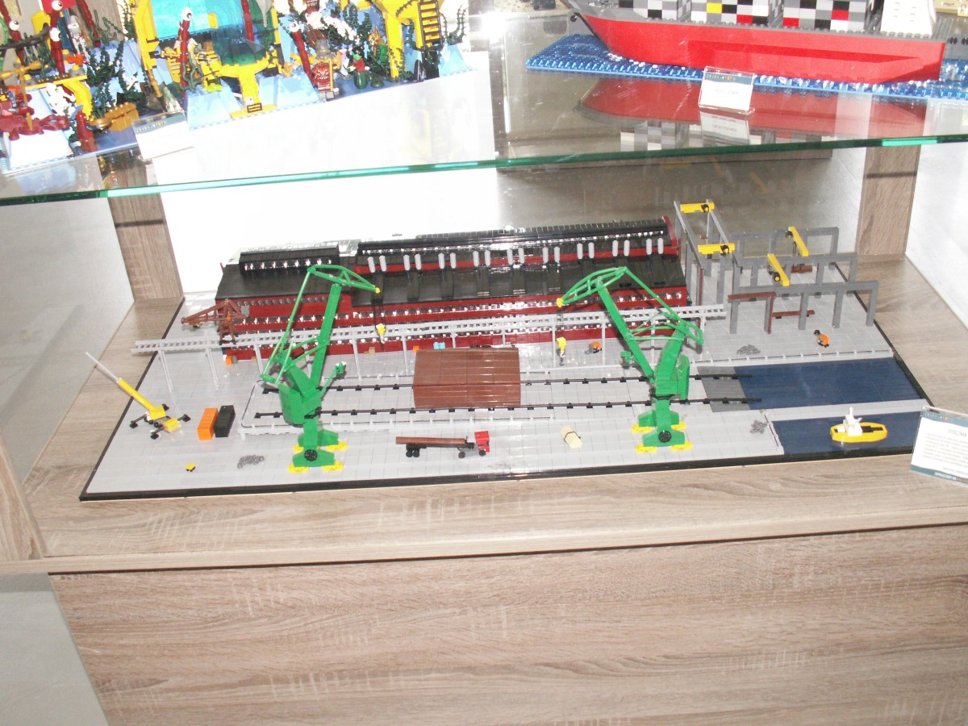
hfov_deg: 52.6
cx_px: 484
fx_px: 979
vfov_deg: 40.7
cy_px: 363
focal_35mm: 35
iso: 160
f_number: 2.8
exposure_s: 1/125
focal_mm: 5.86
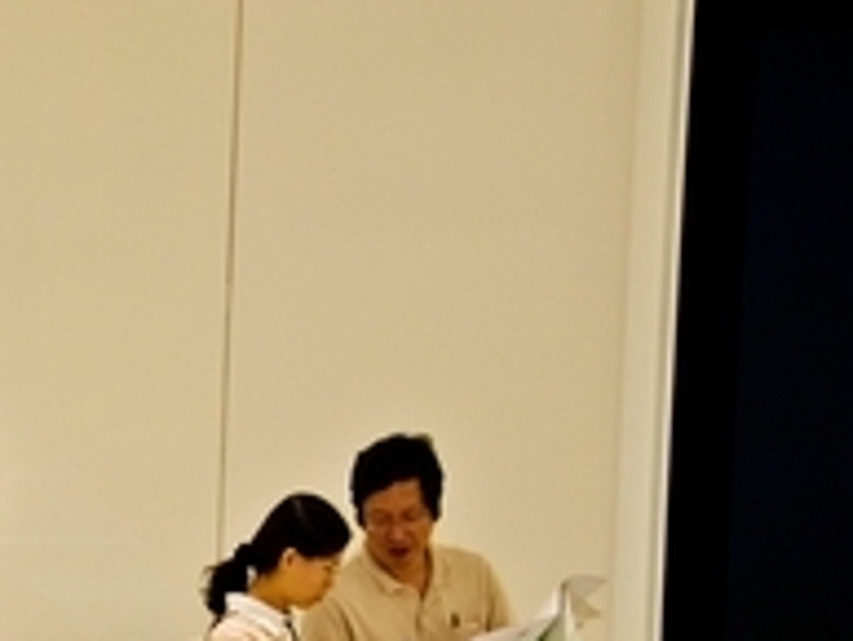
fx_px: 4512
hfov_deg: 10.6
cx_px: -172
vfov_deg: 8.1
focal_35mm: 183
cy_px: 740
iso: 400
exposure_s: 1/80
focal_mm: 68
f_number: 4.8
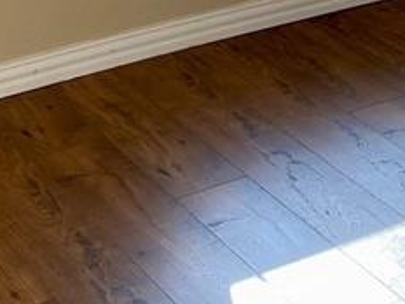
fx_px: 1345
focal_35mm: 115
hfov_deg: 17.1
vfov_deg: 12.0
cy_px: -225
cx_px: 189
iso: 32
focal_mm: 4.25
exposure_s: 1/123
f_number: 1.8
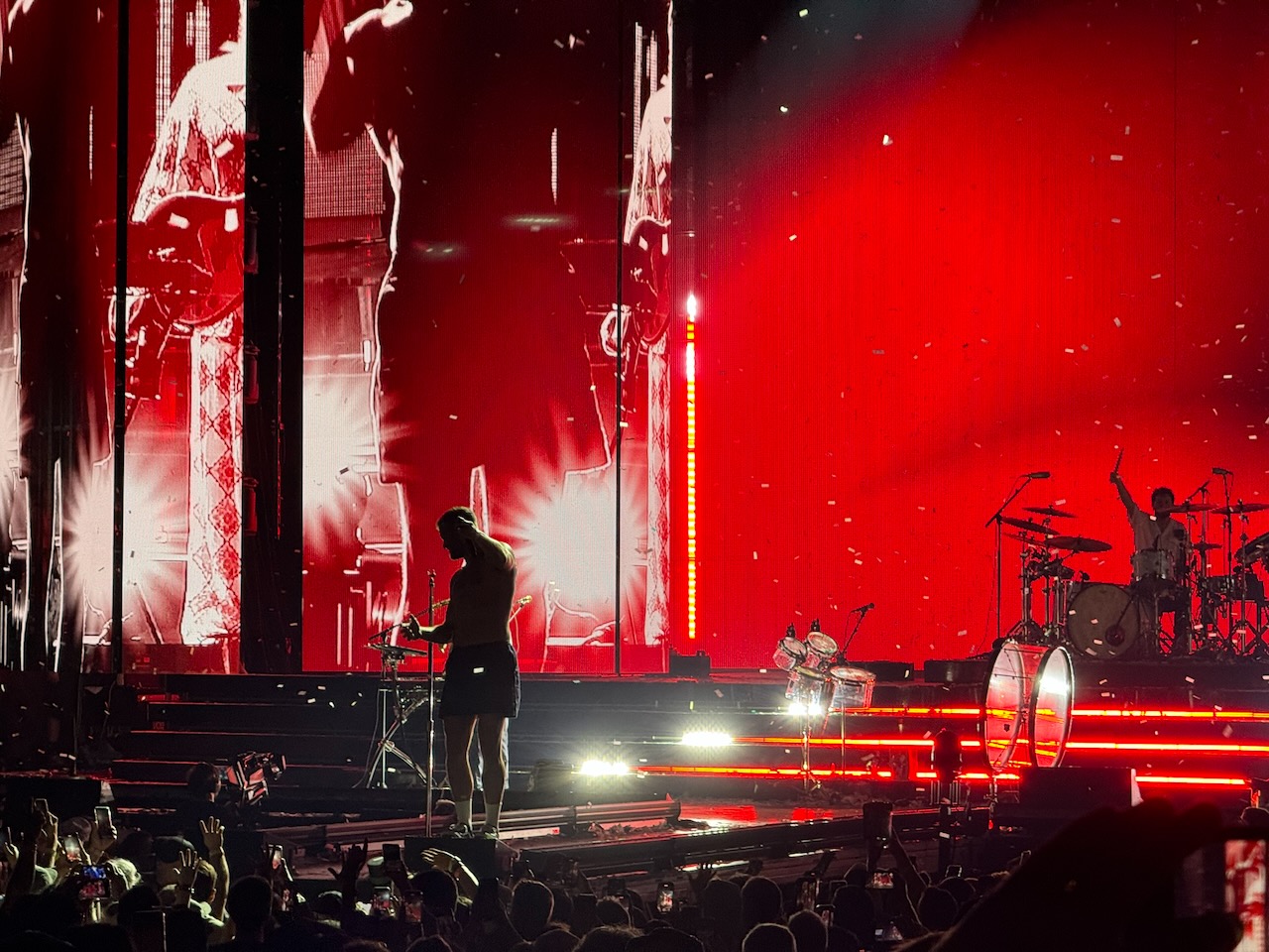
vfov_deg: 12.3
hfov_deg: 16.4
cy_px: 476
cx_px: 634
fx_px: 4399
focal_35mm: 120
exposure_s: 1/120
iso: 200
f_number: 2.8
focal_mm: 15.66
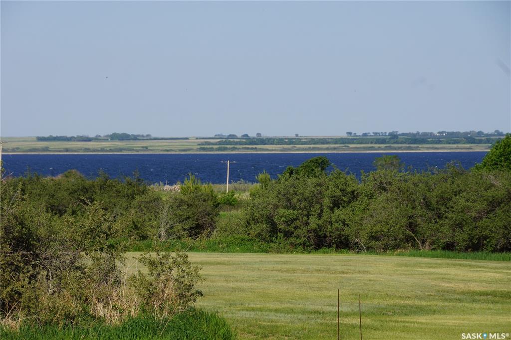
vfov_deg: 7.6
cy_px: 170
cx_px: 256
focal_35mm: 180
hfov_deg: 11.4
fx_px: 2554
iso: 100
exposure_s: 1/250
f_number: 10
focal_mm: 120
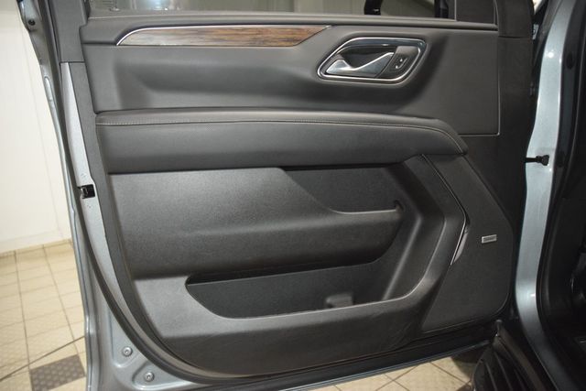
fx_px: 440
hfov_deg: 67.4
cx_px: 293
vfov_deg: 48.0
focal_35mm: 27
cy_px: 196
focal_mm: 18
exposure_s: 1/125
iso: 2800
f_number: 3.5
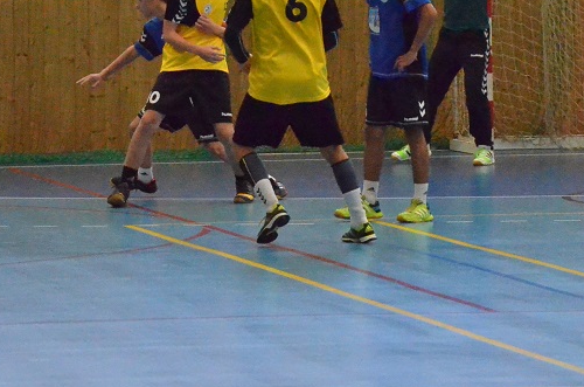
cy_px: -23
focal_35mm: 353
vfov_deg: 3.9
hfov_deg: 5.9
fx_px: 5714
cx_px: 242
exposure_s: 1/1250
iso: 6400
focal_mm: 98
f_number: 5.6
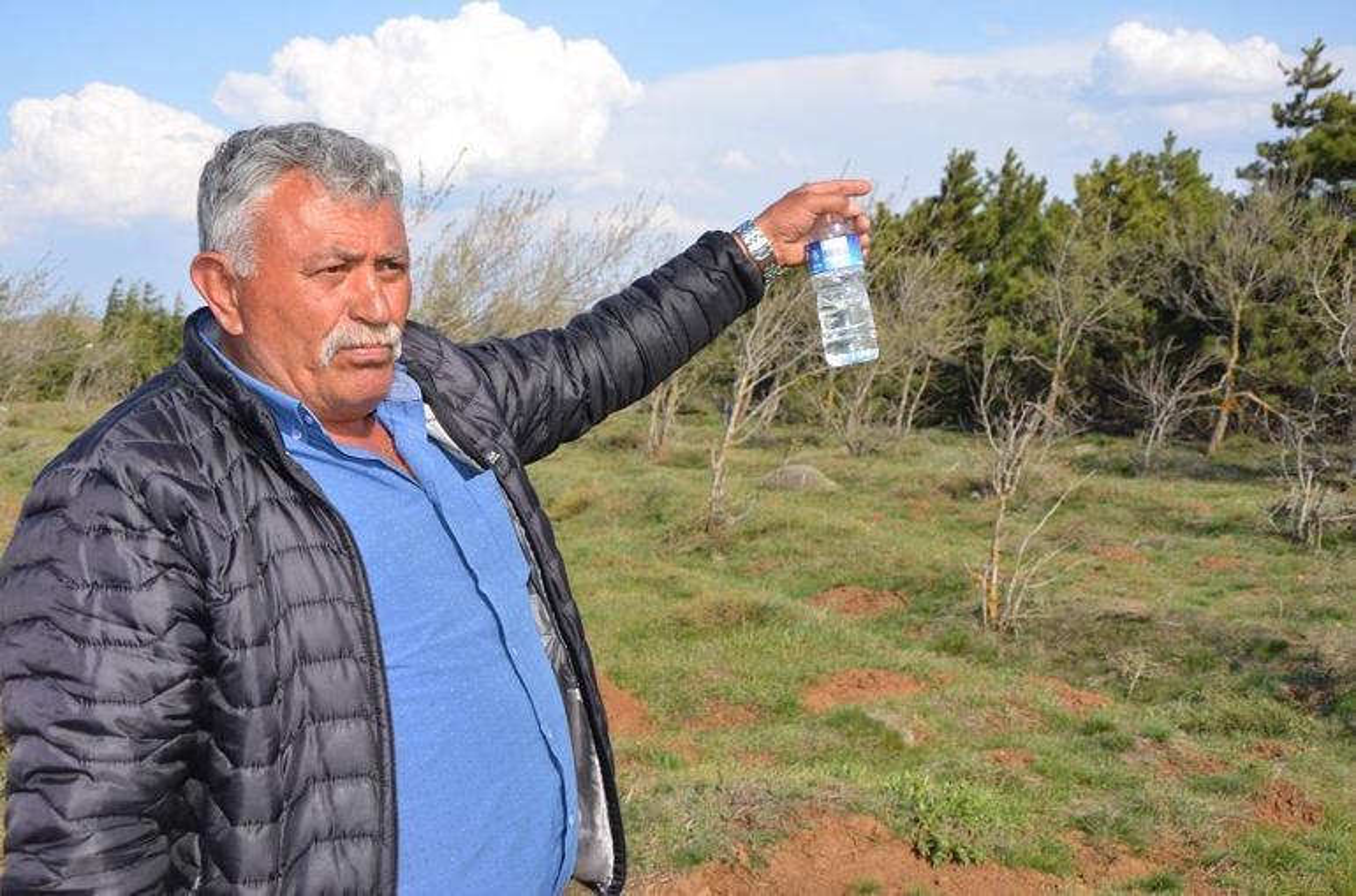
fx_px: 1578
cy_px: 448
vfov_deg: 31.7
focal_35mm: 42
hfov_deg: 46.5
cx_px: 678
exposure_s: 1/250
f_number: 8
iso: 100
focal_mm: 28
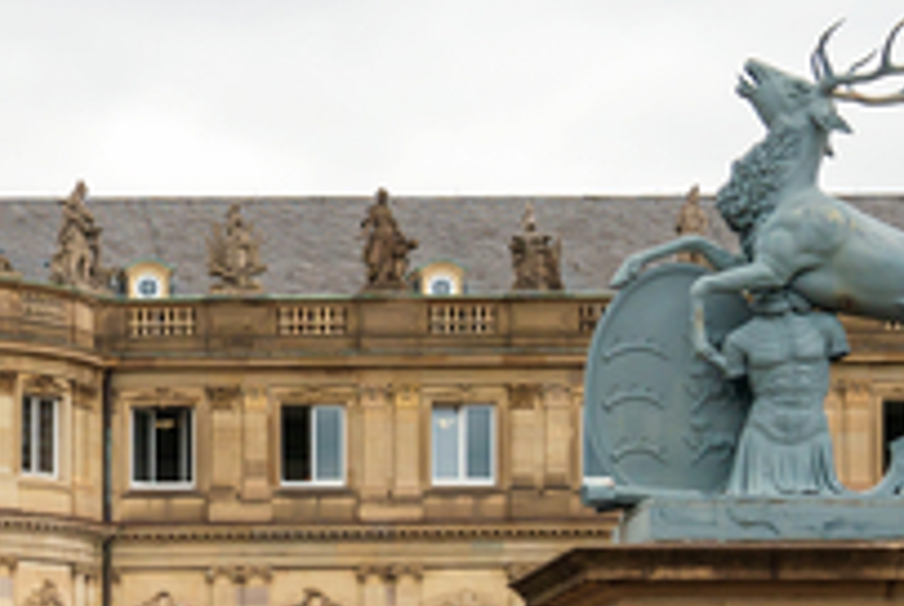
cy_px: 38
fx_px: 4451
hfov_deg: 11.2
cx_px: -381
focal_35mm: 177
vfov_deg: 7.8
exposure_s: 1/250
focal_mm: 36
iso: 100
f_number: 6.3
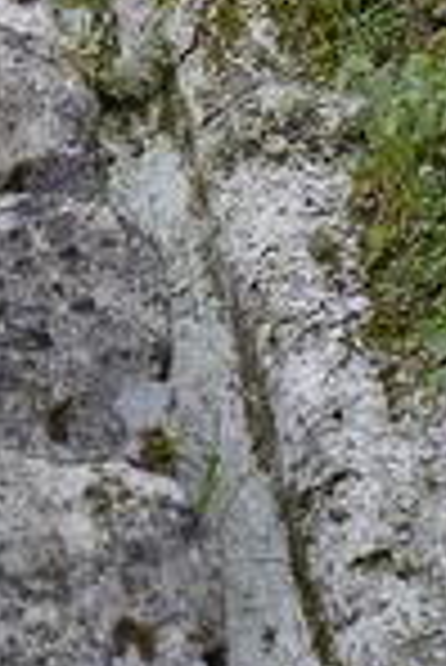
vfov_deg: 5.6
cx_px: -547
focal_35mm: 364
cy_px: -153
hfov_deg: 3.7
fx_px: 6748
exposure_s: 1/160
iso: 100
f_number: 4
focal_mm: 50
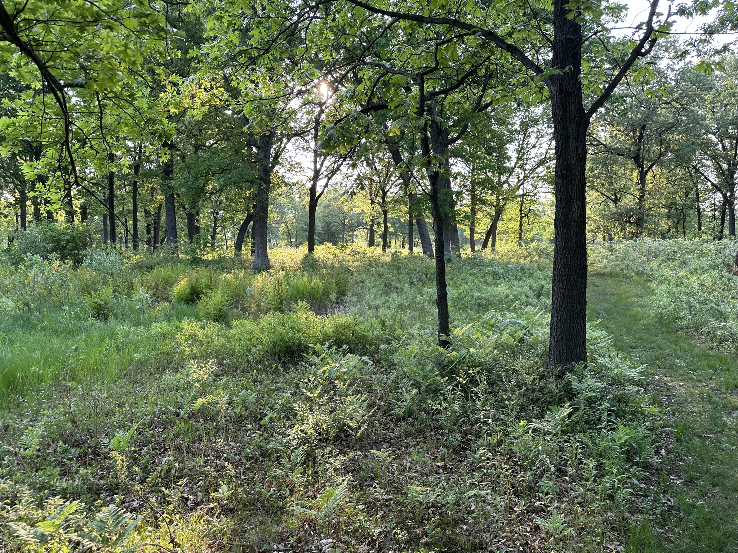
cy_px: 276
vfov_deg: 56.8
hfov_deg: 71.6
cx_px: 369
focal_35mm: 24
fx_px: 512
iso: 80
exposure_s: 1/171
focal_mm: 6.86
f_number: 1.78
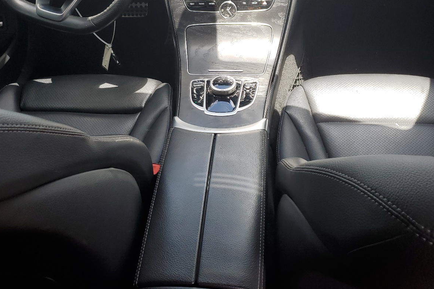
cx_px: 216
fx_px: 446
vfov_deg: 35.4
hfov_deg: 51.9
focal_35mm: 37
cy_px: 85
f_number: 1.5
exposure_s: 1/357
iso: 50
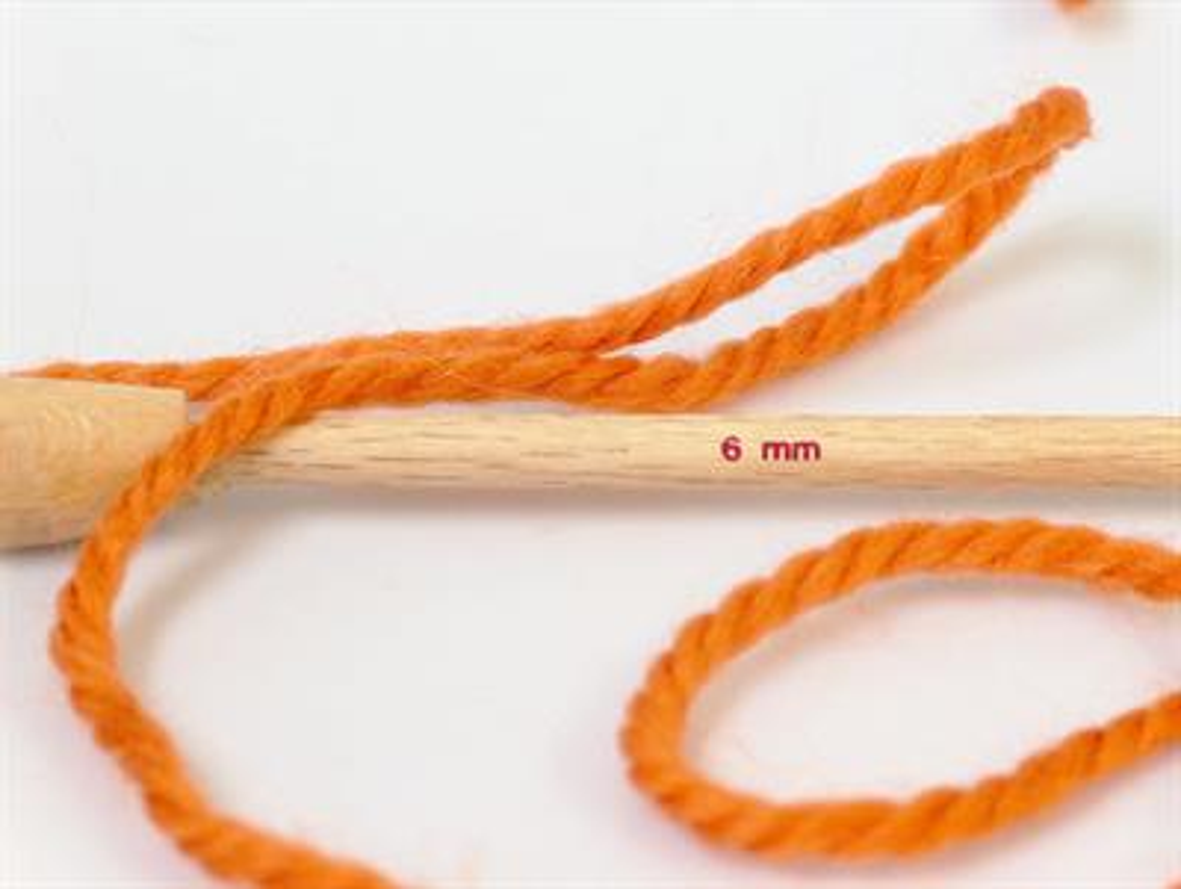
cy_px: 444
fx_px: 3962
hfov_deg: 17.0
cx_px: 590
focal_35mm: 116
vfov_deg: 12.8
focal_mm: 23.76
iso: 200
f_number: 3
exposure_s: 1/32.7
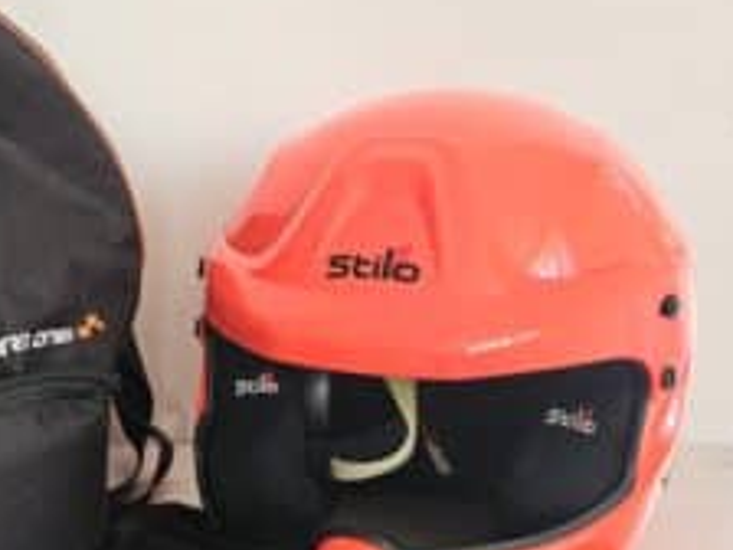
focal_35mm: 41
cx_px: 95
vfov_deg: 35.0
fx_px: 868
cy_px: 340
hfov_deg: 42.6
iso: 125
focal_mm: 5.4
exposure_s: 1/100
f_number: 1.8
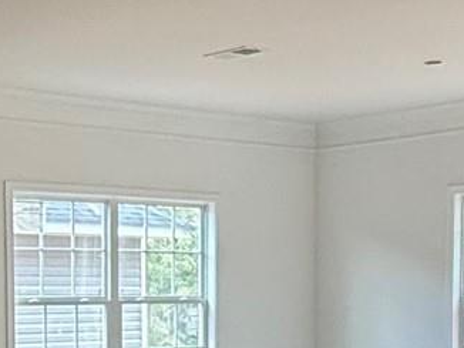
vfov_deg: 16.4
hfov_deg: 22.2
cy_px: 362
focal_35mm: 88
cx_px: 151
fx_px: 1179
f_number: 2.2
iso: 160
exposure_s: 1/99
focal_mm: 2.22
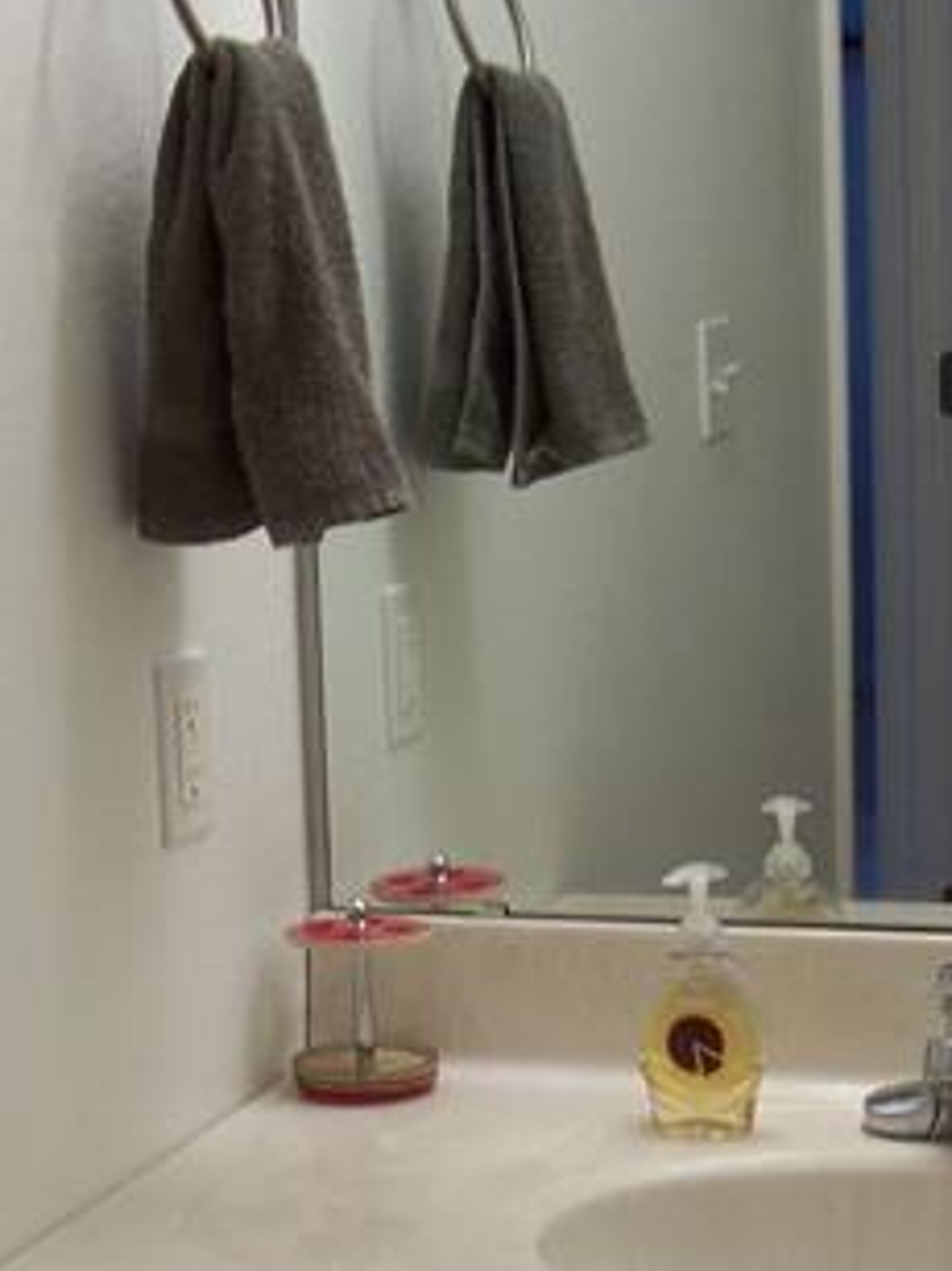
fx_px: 3303
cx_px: 298
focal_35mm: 90
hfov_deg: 16.4
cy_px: 915
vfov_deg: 21.6
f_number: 2.8
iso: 100
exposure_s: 1/30
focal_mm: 5.85
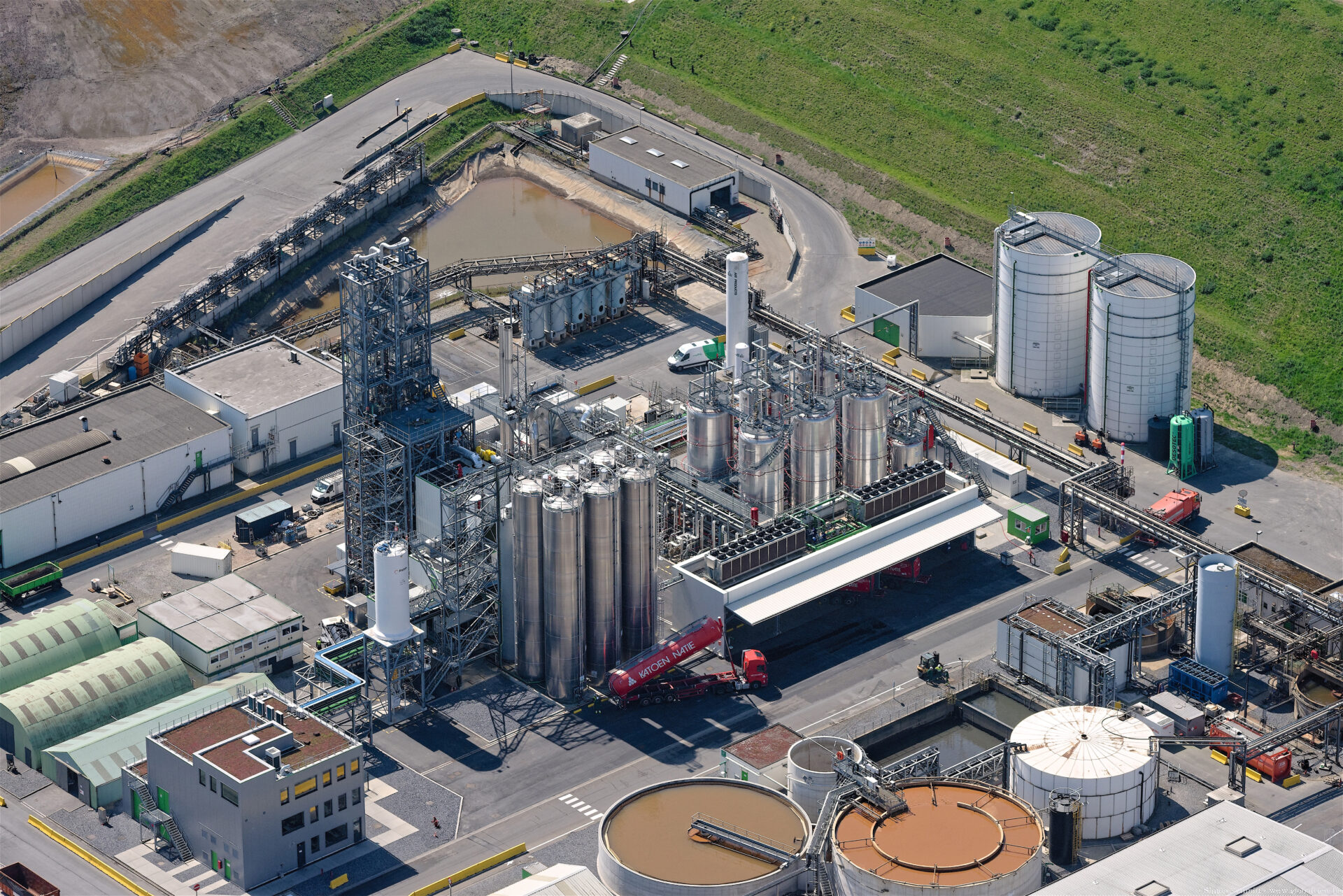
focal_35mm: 160
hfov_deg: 12.8
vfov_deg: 8.6
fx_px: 5970
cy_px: 448
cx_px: 672
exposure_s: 1/1250
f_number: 8
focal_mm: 160
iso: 450
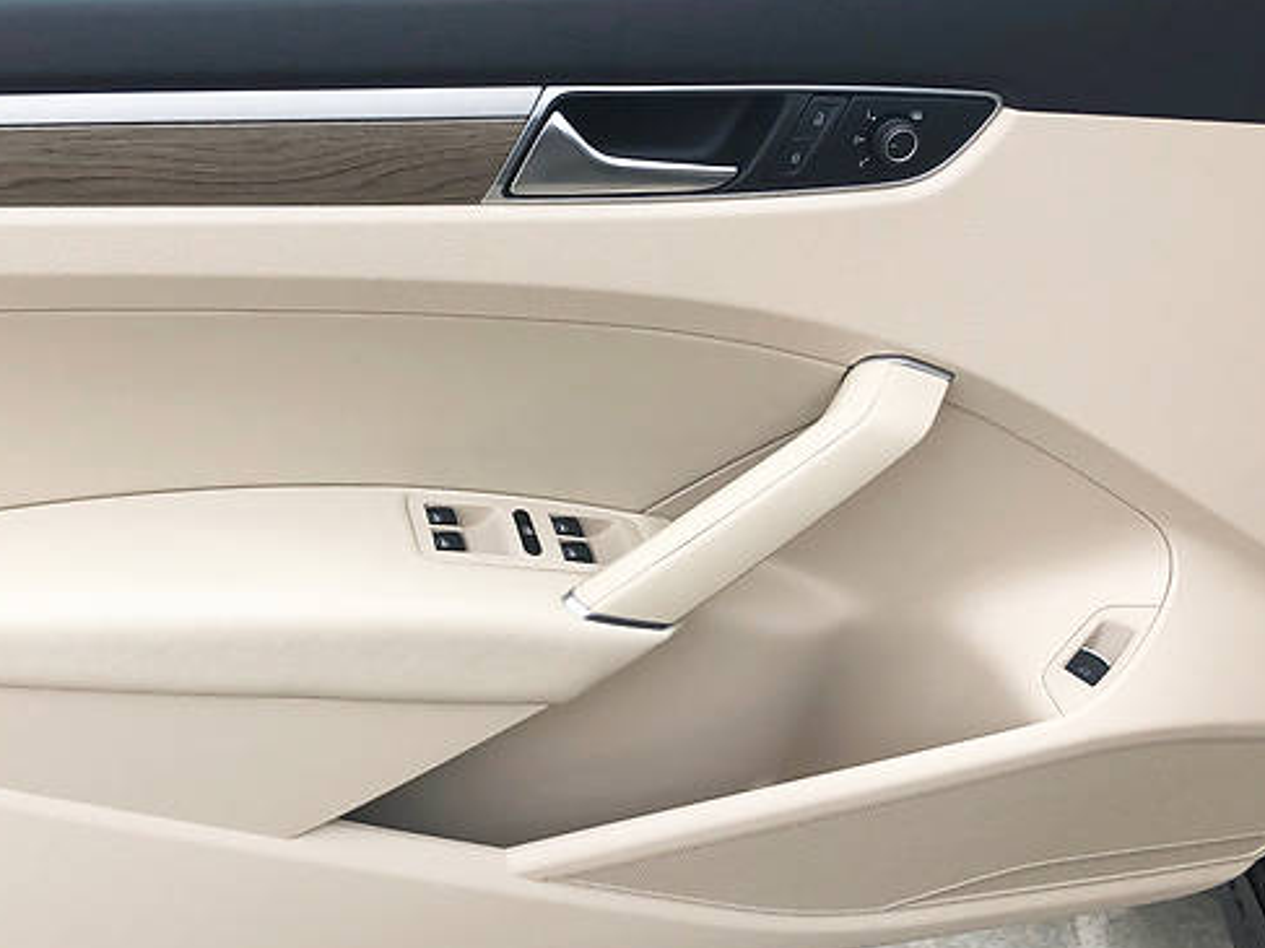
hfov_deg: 40.8
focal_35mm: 46
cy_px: 416
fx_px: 1681
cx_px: 444
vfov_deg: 31.5
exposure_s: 1/1080
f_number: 1.8
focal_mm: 4
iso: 20
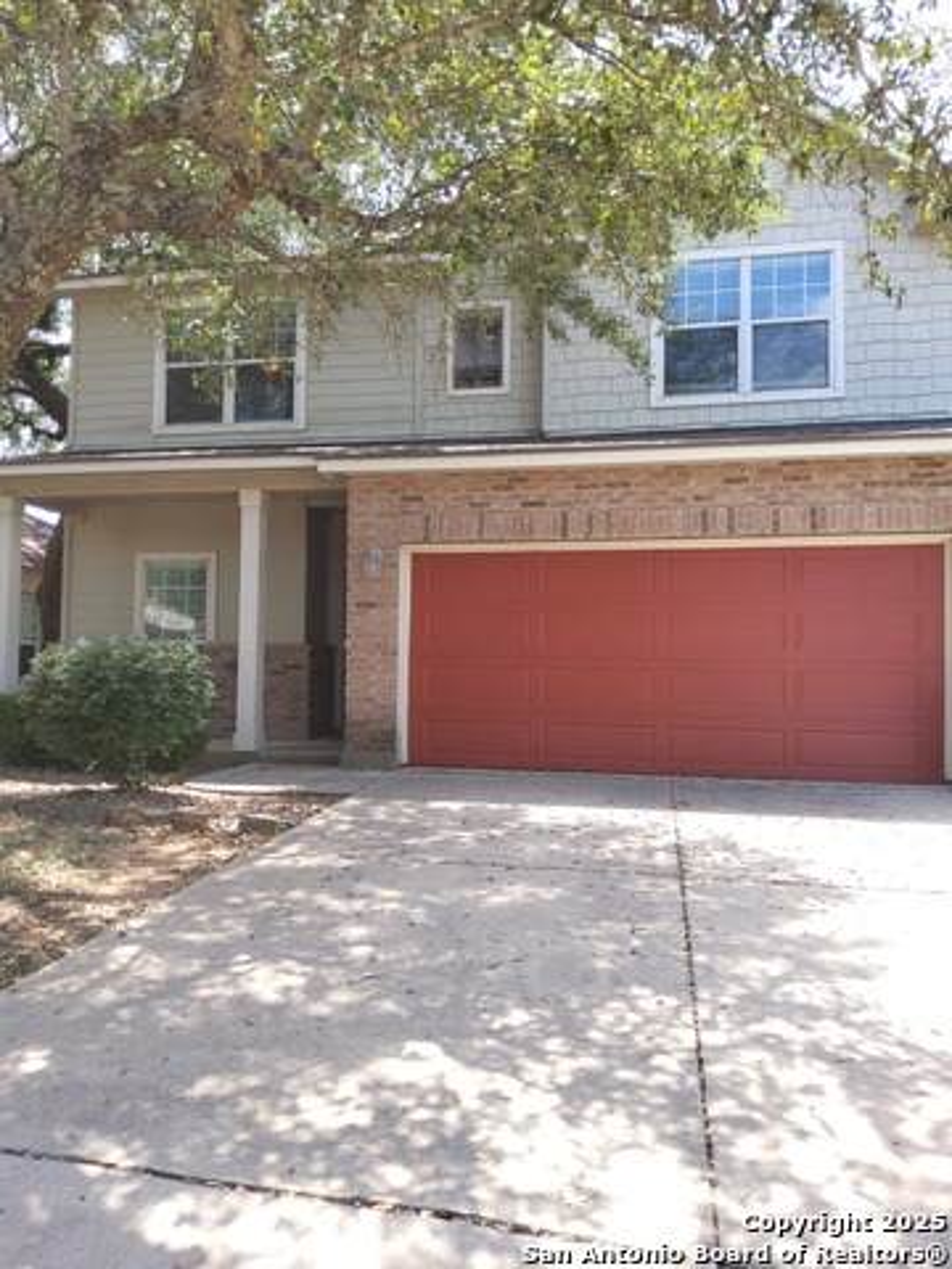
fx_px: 953
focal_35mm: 26
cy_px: 634
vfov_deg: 67.3
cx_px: 476
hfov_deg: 53.1
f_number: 2
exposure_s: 1/441
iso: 25
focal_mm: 3.08
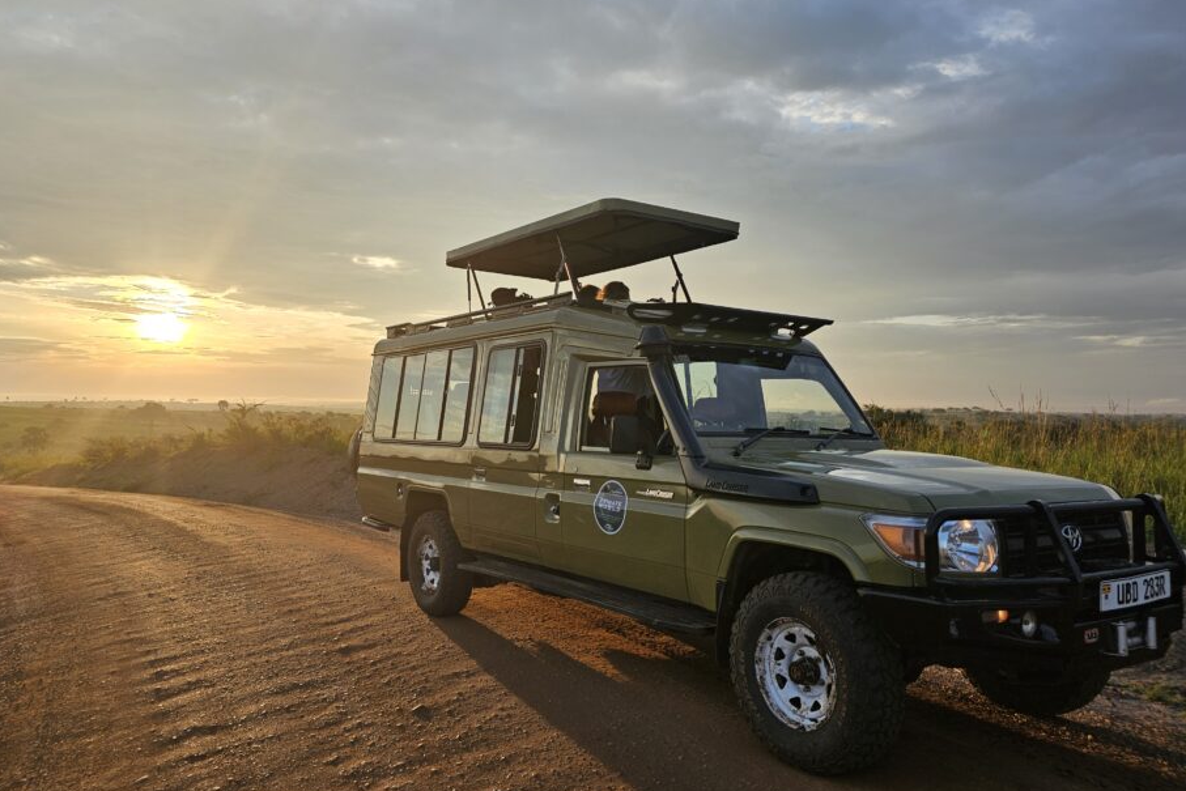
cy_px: 388
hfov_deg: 67.4
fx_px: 890
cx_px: 581
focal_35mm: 27
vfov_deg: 47.9
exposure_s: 1/242
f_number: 1.7
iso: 10
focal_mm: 6.3
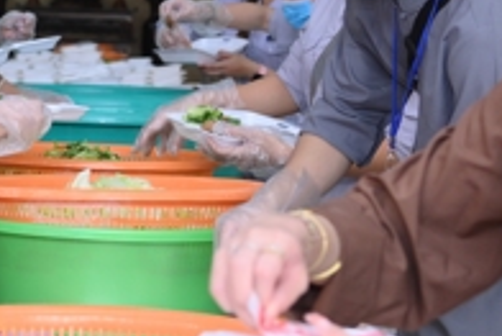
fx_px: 1758
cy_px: 74
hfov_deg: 16.1
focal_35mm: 126
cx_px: 77
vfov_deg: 10.9
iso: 1000
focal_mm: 38
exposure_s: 1/125
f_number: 4
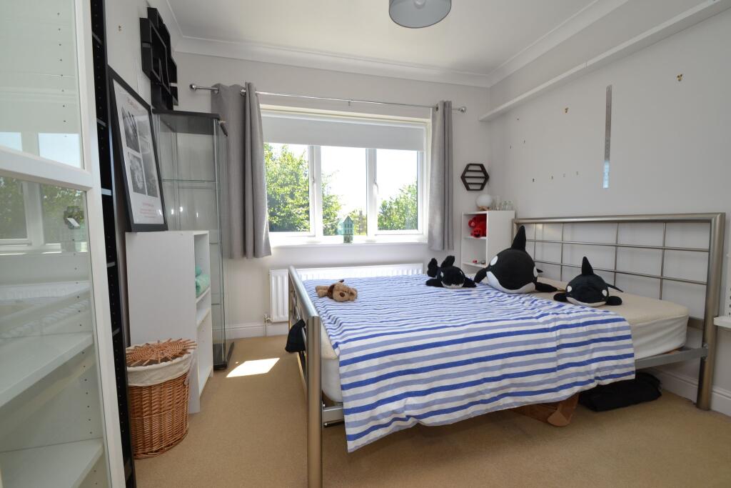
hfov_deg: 100.4
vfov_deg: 77.3
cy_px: 244
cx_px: 366
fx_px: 305
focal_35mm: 15
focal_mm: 10
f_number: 5.6
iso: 220
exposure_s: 1/125
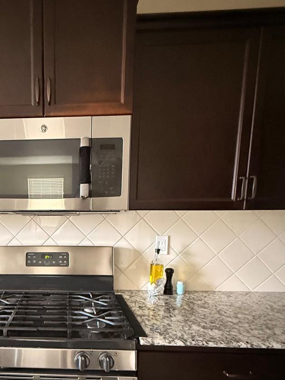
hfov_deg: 51.1
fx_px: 274
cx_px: 52
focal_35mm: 25
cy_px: 254
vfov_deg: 67.5
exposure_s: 1/60
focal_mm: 2.22
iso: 1250
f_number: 2.2
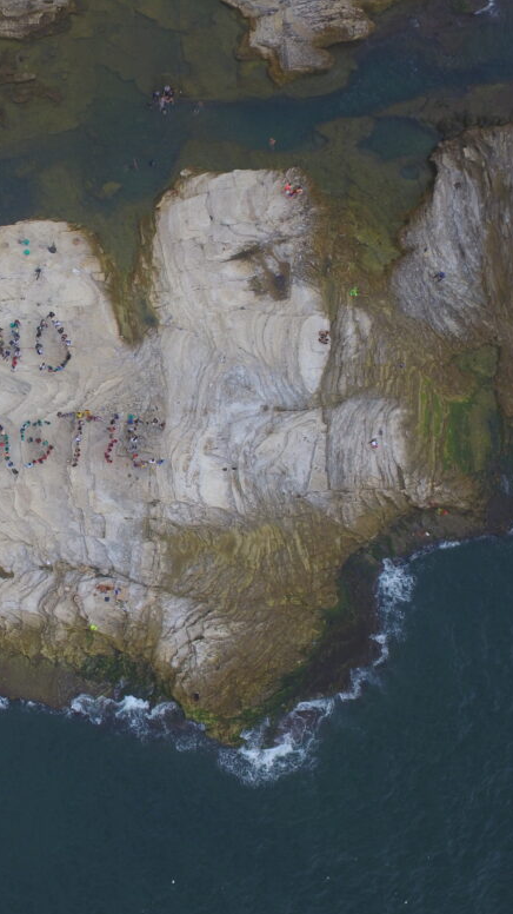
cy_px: 452
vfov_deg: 64.3
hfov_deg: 35.2
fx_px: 726
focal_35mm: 30
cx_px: -1
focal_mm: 3.61
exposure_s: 1/60
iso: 100
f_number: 2.8
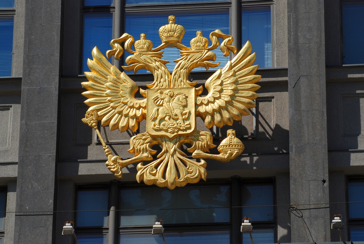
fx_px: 2050
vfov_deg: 6.8
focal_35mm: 202
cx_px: 182
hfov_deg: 10.1
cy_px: 122
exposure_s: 1/250
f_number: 13
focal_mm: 135
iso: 200
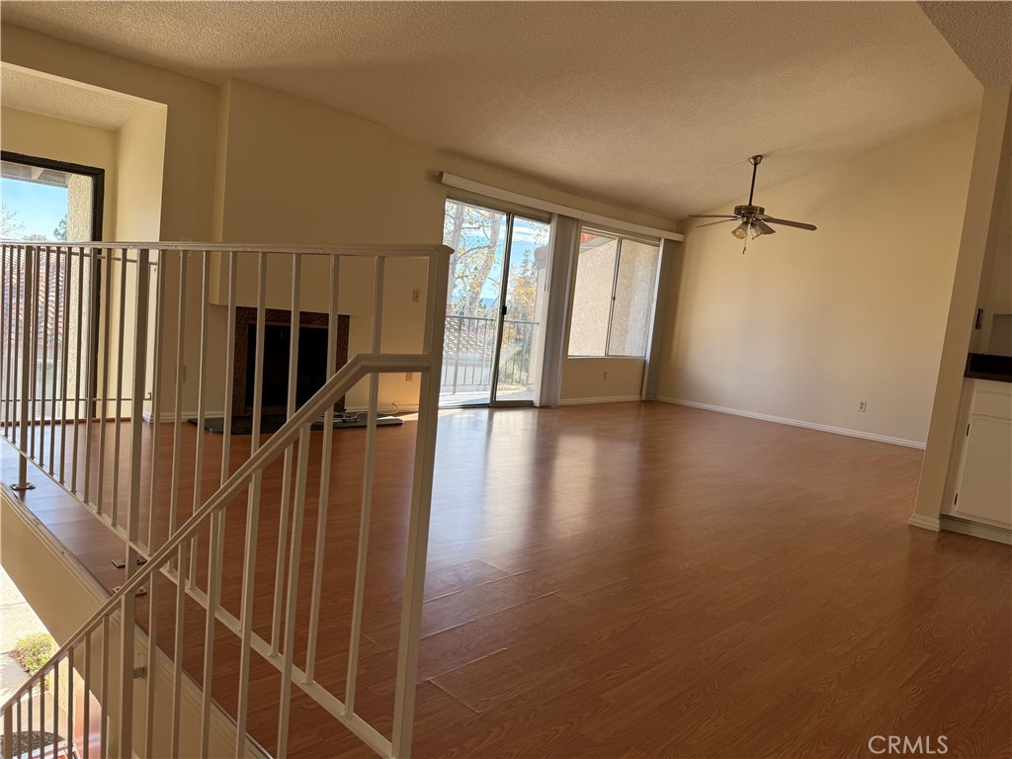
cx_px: 506
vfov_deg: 56.8
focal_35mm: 24
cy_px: 380
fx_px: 702
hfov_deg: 71.6
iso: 80
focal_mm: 6.76
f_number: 1.78
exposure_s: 1/361
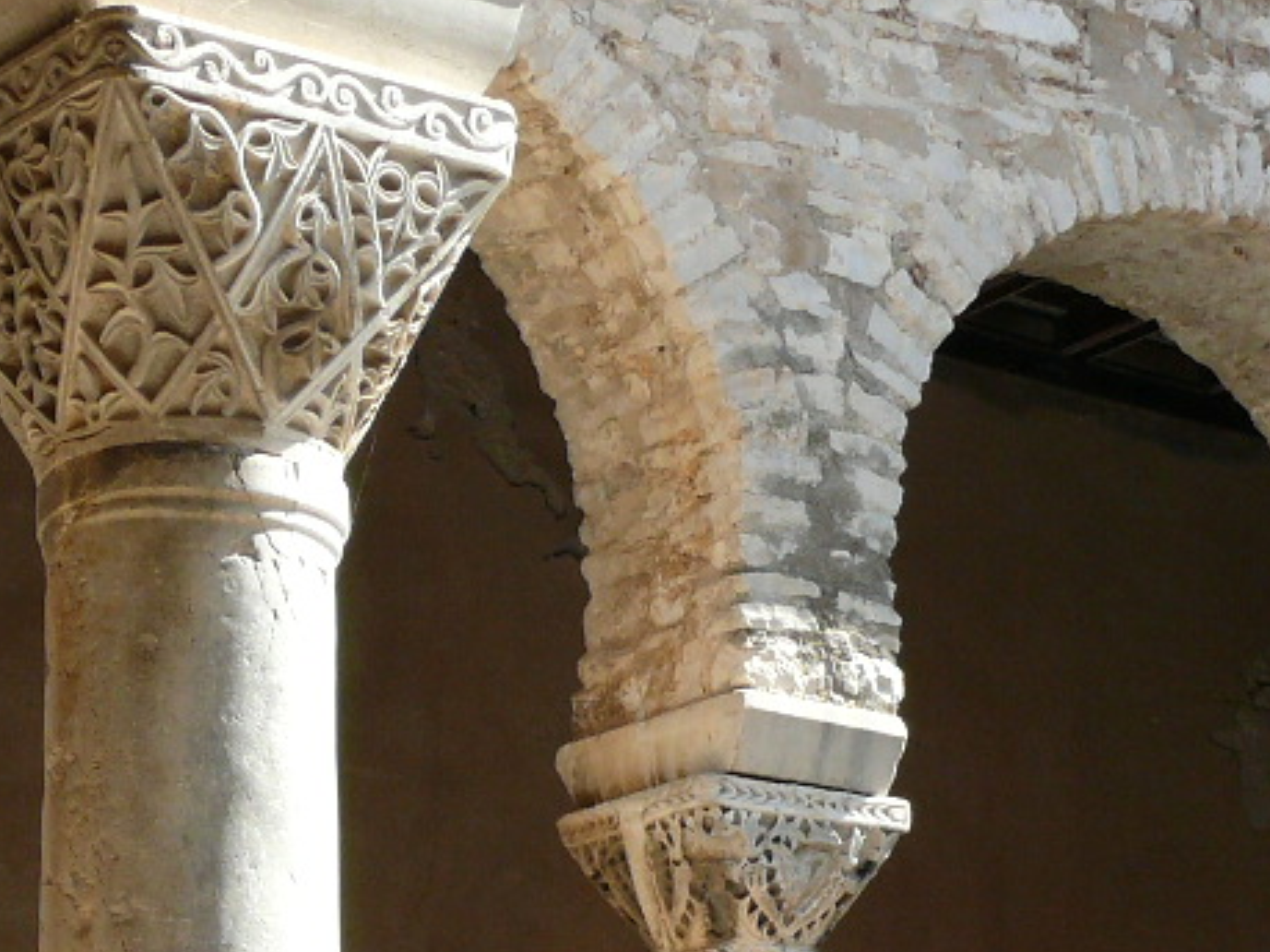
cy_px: 1063
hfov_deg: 16.1
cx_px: 797
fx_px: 4475
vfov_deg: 11.9
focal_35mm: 122
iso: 100
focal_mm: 7.4
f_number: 4
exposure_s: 1/125
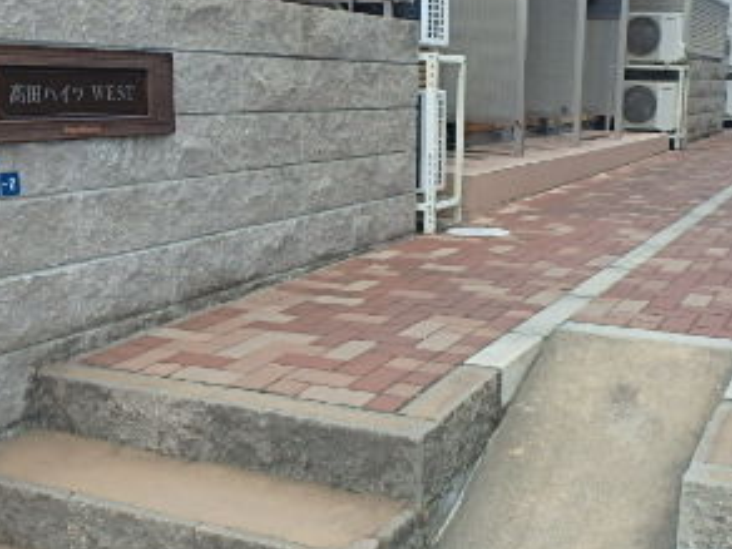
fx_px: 973
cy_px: 321
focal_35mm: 46
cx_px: 469
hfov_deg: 40.9
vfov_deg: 31.5
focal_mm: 3.7
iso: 125
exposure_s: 1/200
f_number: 3.5
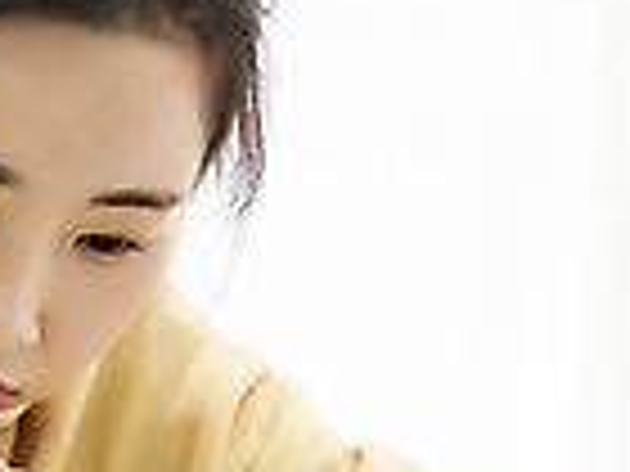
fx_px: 2621
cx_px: -367
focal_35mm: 144
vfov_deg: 10.3
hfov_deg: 12.9
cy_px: 364
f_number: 2
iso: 640
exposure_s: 1/125
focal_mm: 35
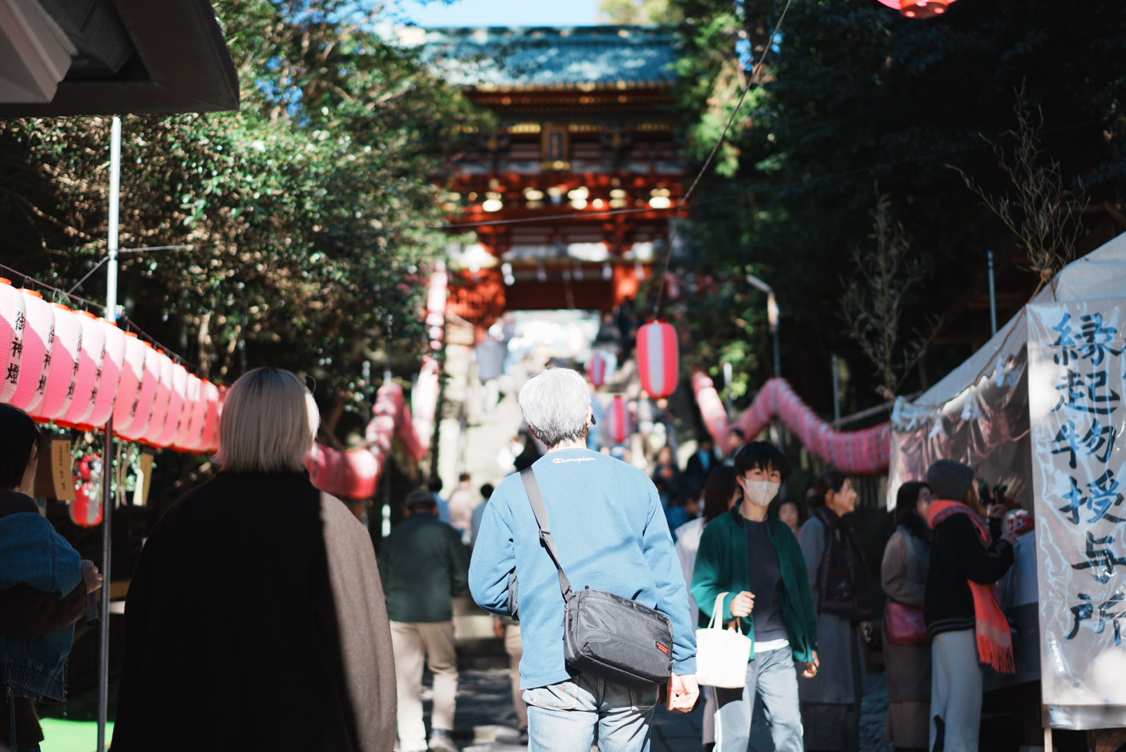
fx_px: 1721
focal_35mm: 55
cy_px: 376
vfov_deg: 24.7
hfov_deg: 36.2
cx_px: 563
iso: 160
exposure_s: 1/2000
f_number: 1.8
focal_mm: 55
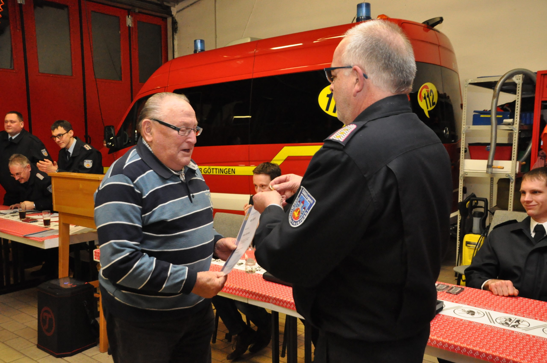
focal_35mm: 33
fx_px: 501
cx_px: 274
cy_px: 182
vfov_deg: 39.9
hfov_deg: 57.3
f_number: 4.5
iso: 3200
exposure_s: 1/125
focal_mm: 22
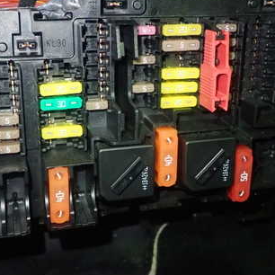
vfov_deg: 32.7
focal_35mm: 52
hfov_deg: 32.8
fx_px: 467
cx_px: 135
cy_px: 117
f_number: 2.3
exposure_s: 1/25
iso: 800
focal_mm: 5.4
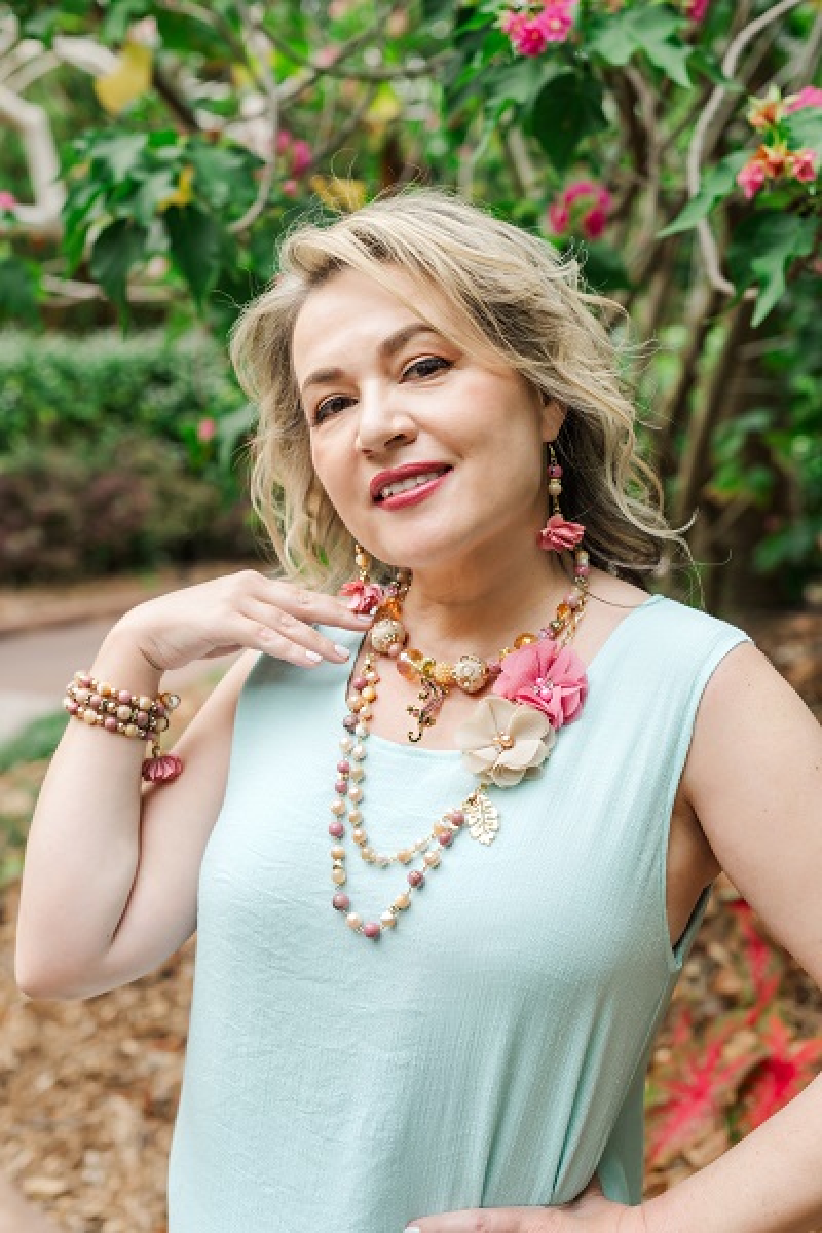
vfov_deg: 39.6
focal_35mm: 50
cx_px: 411
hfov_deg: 27.0
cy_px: 616
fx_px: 1712
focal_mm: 50
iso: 320
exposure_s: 1/250
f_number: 4
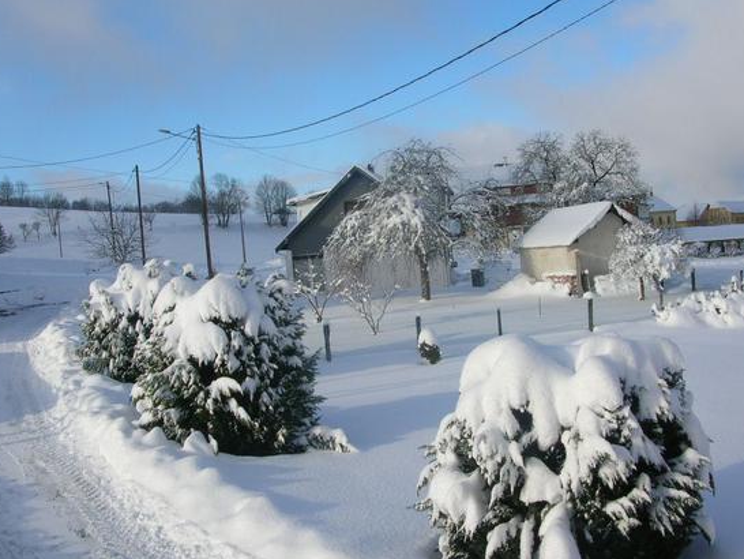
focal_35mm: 41
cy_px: 301
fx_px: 882
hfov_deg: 45.7
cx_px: 416
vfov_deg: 35.1
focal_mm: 5.8
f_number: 5.6
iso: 50
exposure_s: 1/320
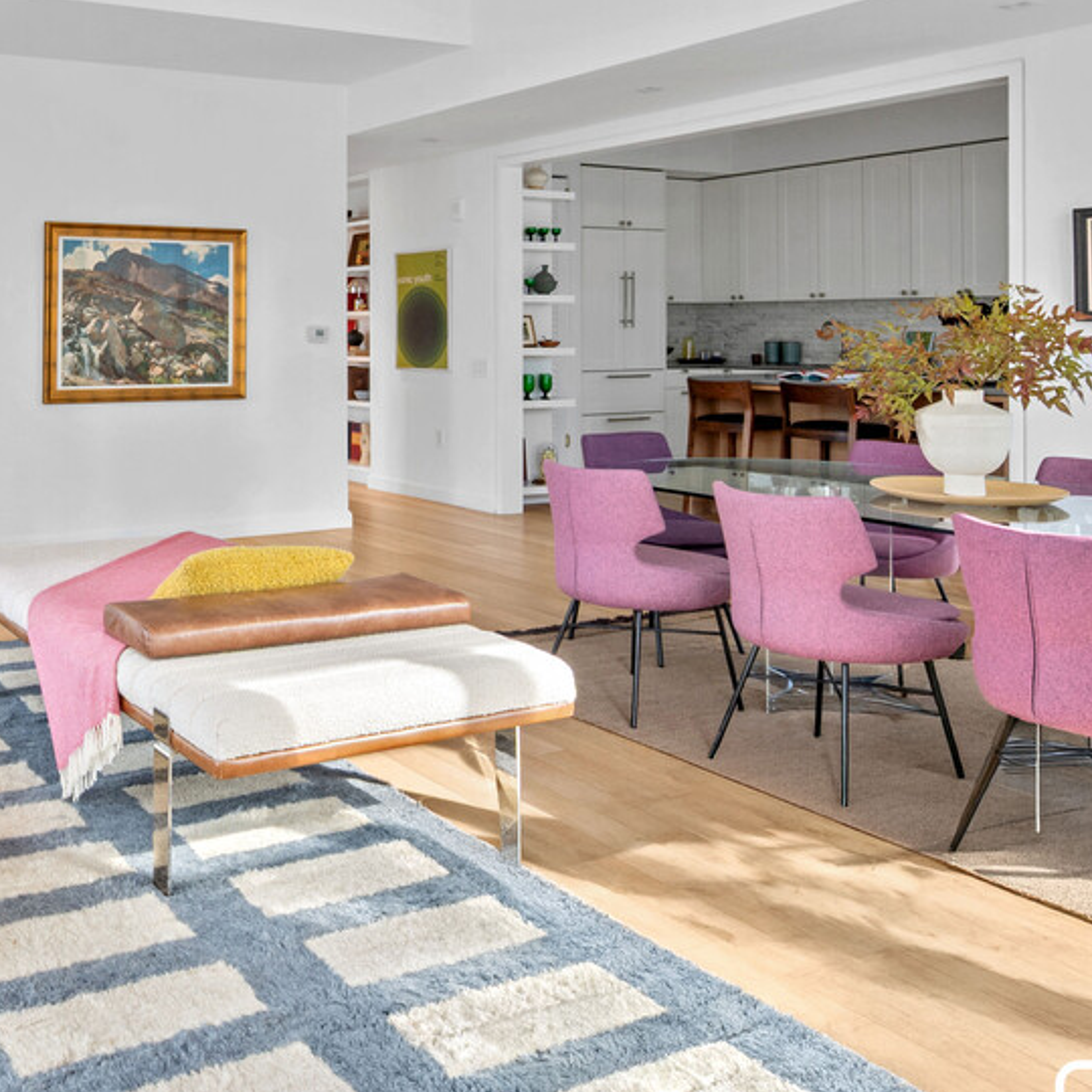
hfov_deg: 46.0
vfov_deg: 48.6
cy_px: 336
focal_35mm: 33
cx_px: 154
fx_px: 1178
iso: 250
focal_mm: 14
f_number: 13
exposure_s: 1/6
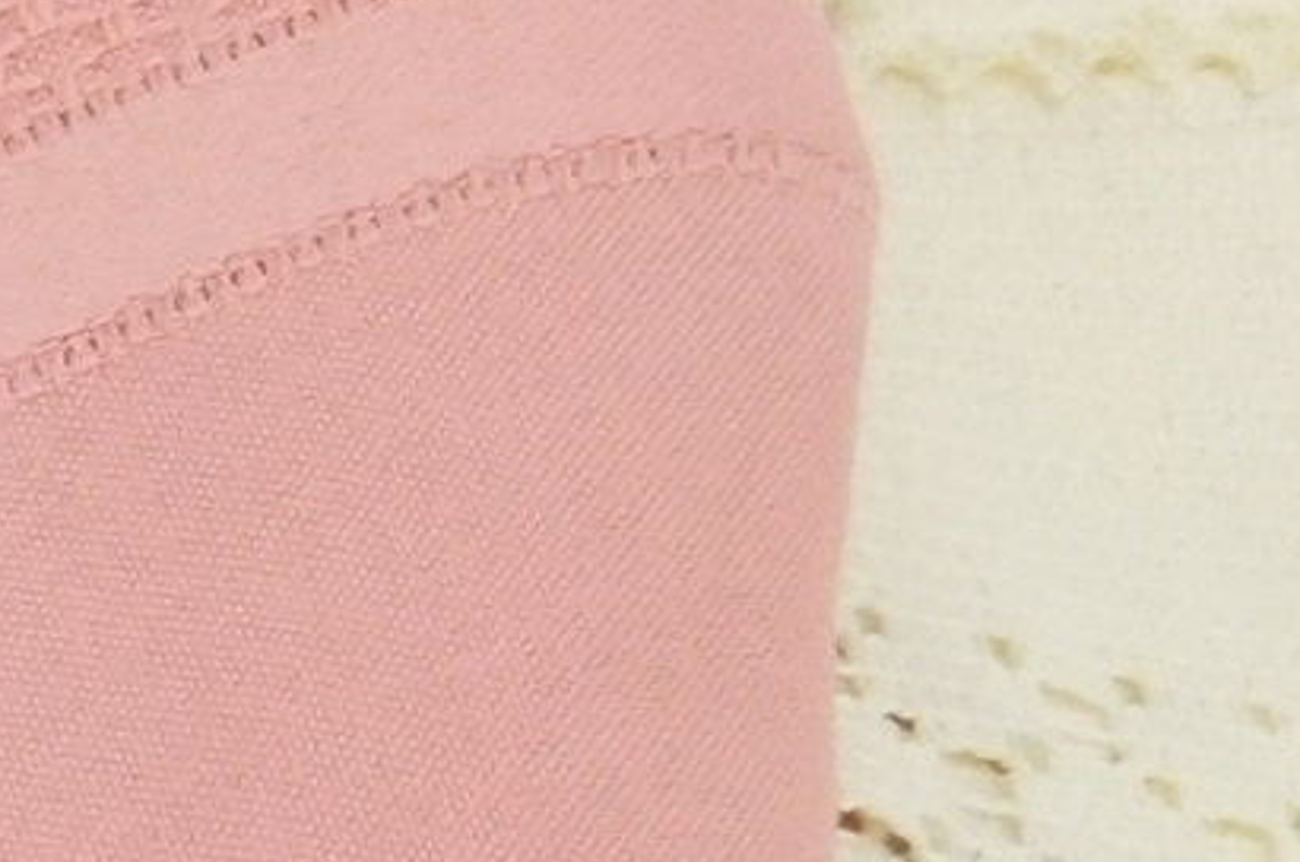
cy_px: 951
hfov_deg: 4.9
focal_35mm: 403
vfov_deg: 3.4
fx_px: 14529
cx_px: -2296
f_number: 5.6
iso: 3200
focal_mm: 45
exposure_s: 1/80
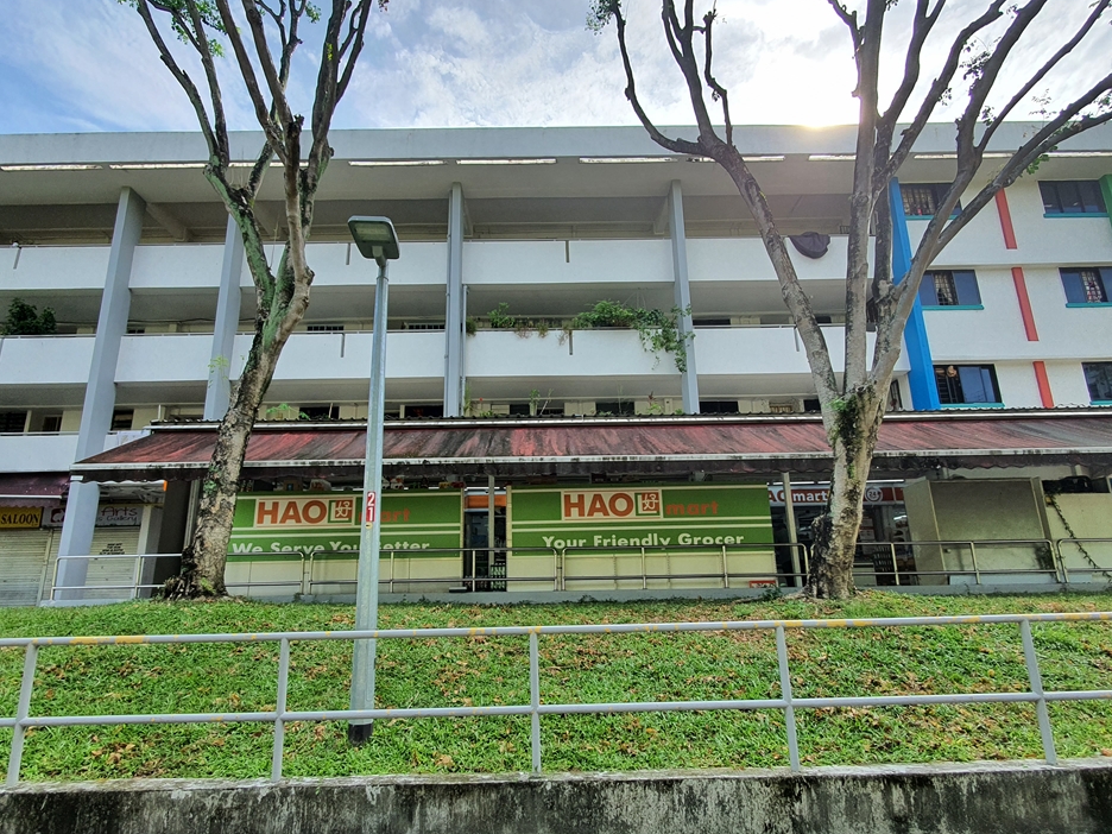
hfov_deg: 94.5
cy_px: 472
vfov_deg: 77.7
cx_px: 542
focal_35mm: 16
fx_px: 514
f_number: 2.2
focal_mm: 1.8
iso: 50
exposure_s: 1/427
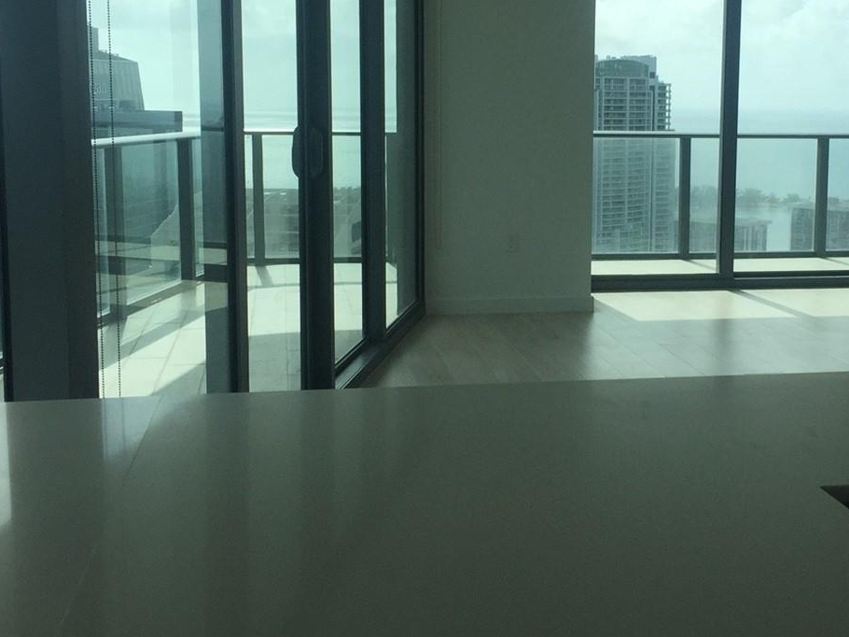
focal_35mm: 51
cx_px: 555
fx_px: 1251
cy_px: 270
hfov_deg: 37.2
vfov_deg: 28.5
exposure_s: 1/2198
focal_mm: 4.15
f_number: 2.2
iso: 32
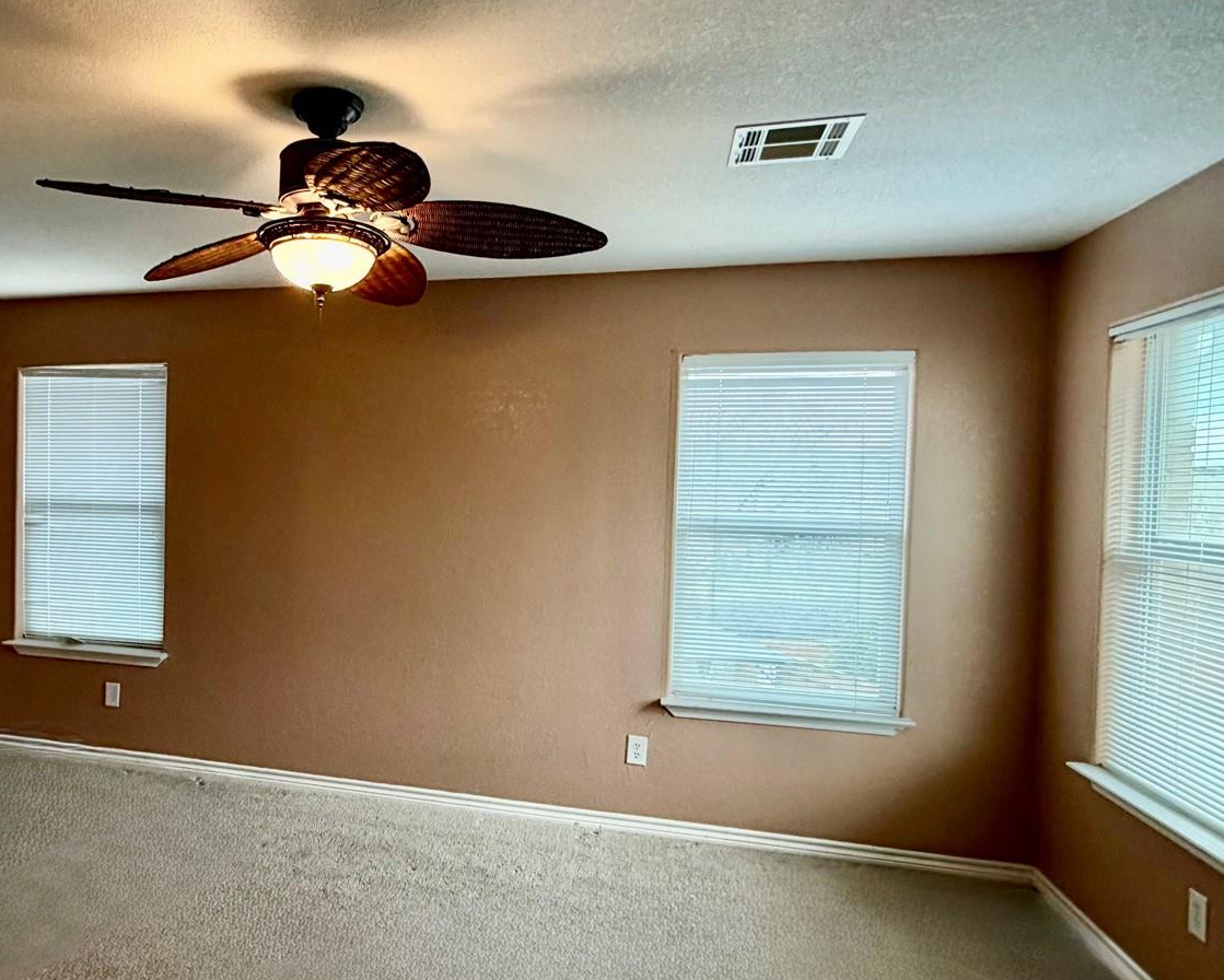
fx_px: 906
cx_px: 361
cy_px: 504
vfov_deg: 56.8
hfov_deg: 65.3
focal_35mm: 25
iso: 250
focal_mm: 2.22
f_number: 2.2
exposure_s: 1/120
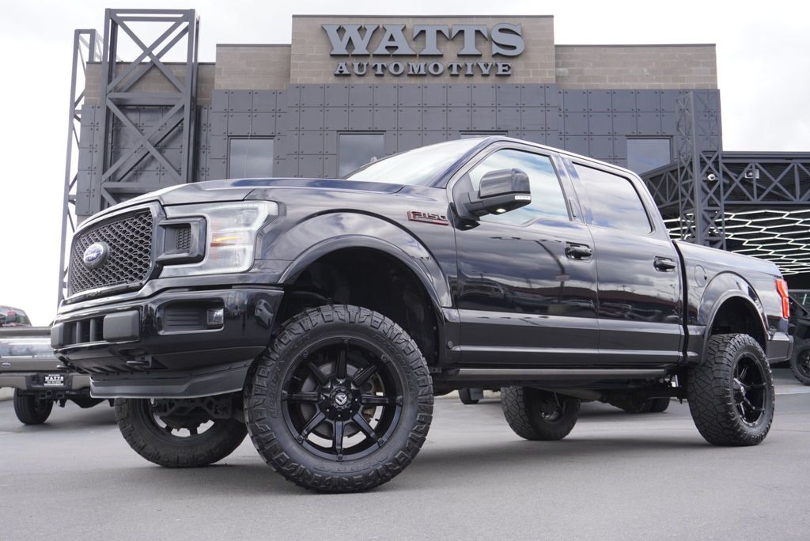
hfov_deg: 53.1
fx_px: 810
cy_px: 270
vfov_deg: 36.9
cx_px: 405
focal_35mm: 36
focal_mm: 24
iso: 100
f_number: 5
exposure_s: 1/80
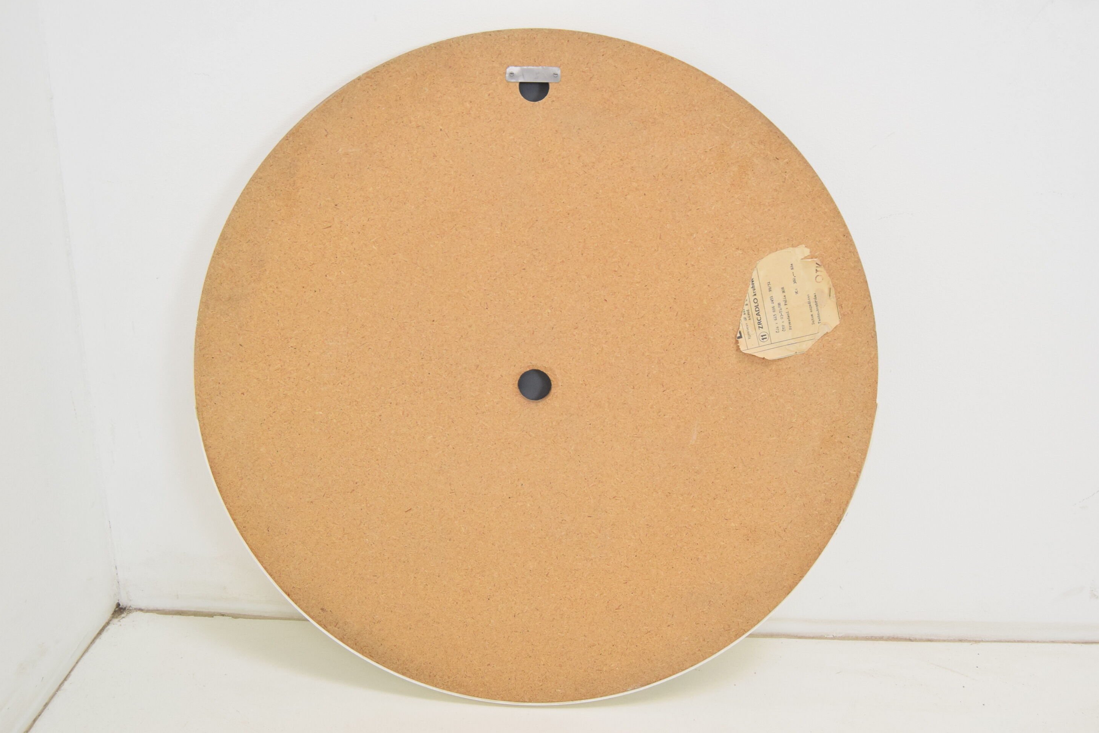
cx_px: 542
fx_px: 946
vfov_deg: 42.3
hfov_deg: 60.3
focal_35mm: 31
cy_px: 378
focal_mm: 20
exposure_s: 1/160
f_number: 6.3
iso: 1600
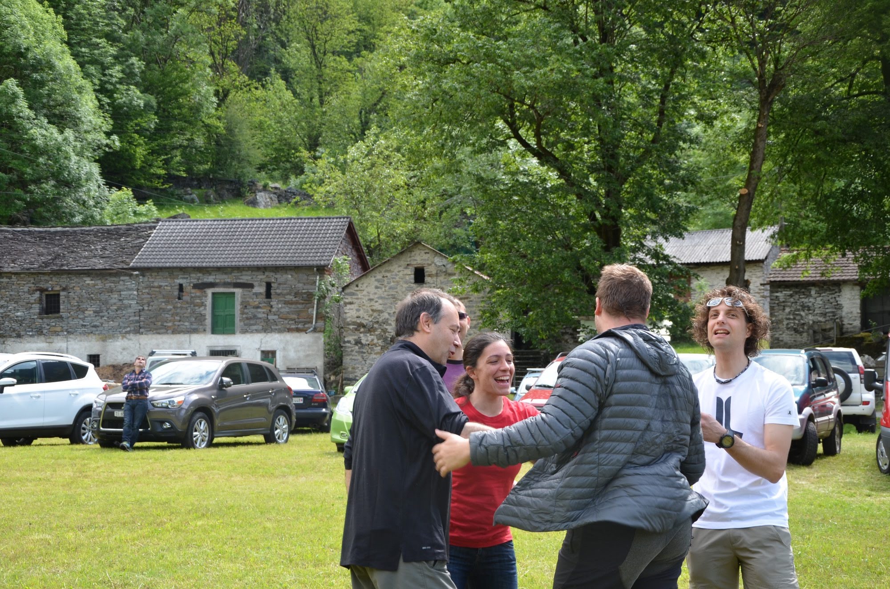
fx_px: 1480
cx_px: 445
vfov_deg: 22.5
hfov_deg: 33.5
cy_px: 294
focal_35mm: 60
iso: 200
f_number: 7.1
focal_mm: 40
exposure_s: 1/200
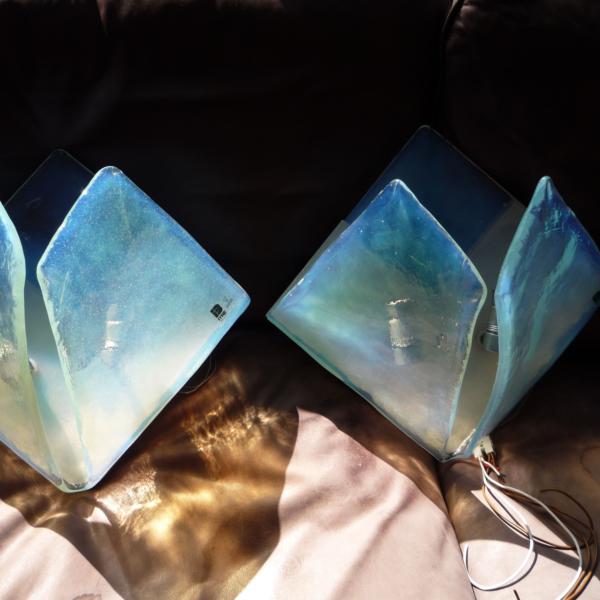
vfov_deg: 46.0
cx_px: 256
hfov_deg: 45.9
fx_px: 706
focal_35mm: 36
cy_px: 303
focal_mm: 5.2
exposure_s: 1/250
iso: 100
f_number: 4
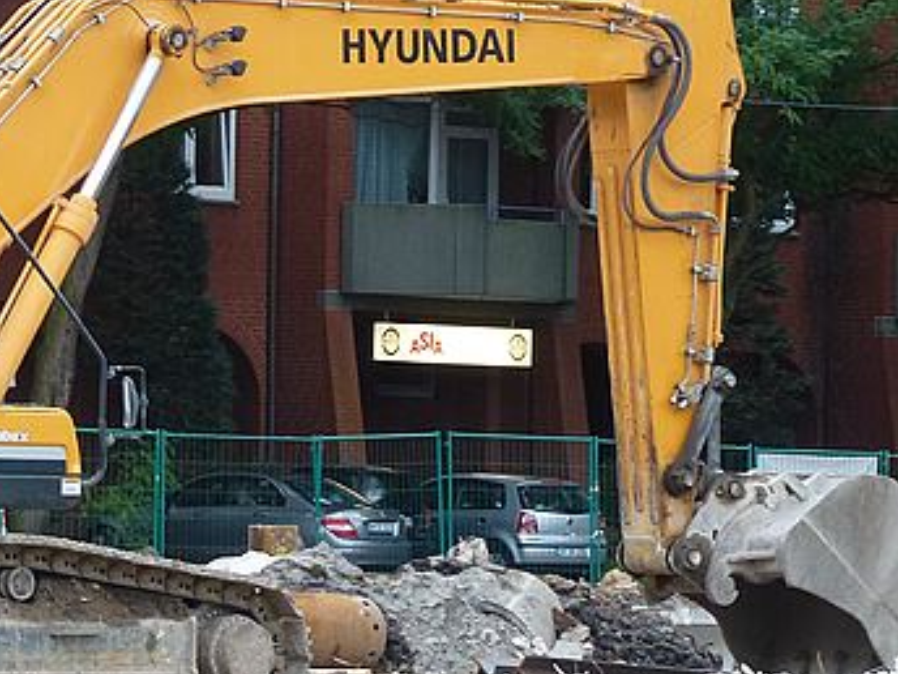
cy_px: 389
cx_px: 107
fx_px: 6823
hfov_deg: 7.5
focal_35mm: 263
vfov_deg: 5.7
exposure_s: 1/40
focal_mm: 20.2
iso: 200
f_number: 5.1
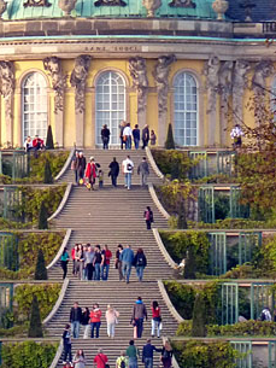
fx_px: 4706
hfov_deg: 3.4
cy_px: 90
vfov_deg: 4.5
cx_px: 111
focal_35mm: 443
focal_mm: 37
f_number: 4.6
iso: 250
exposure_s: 1/80
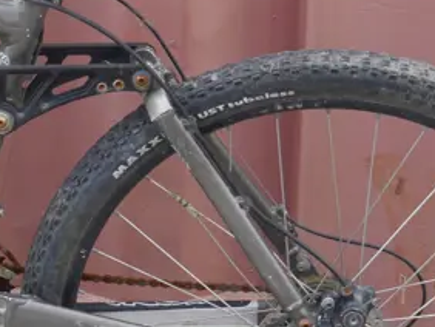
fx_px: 2188
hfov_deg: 11.1
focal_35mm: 174
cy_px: 126
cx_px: -123
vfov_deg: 8.5
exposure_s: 1/125
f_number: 5.6
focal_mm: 24
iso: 200
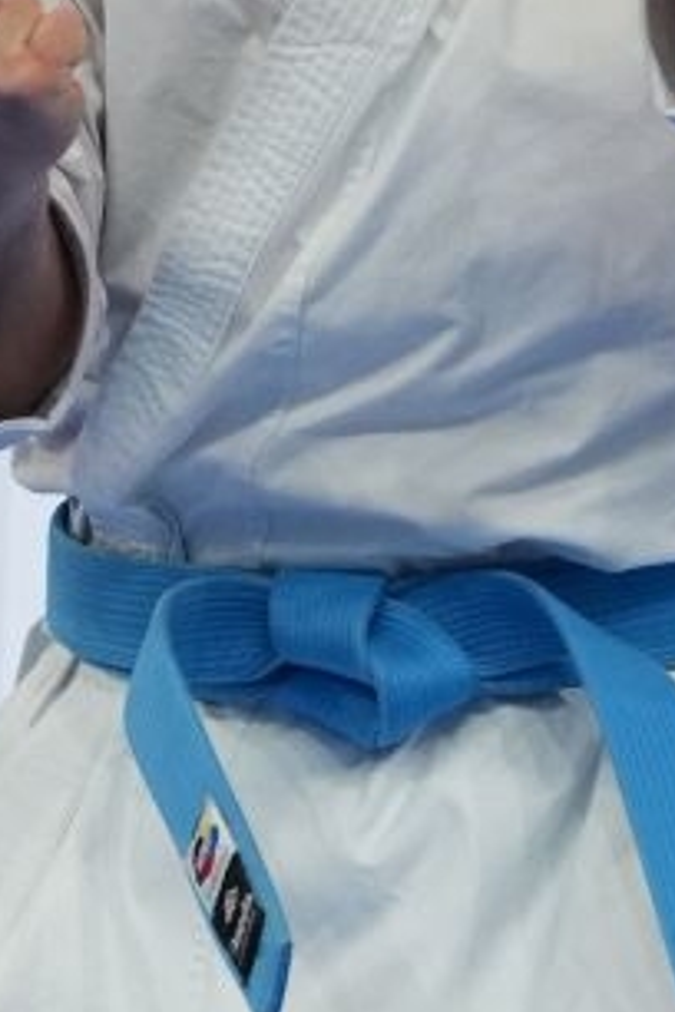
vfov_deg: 1.8
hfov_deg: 1.2
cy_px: 728
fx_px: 31582
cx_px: 400
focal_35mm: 1123
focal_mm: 191
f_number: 2.8
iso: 1600
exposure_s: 1/1000
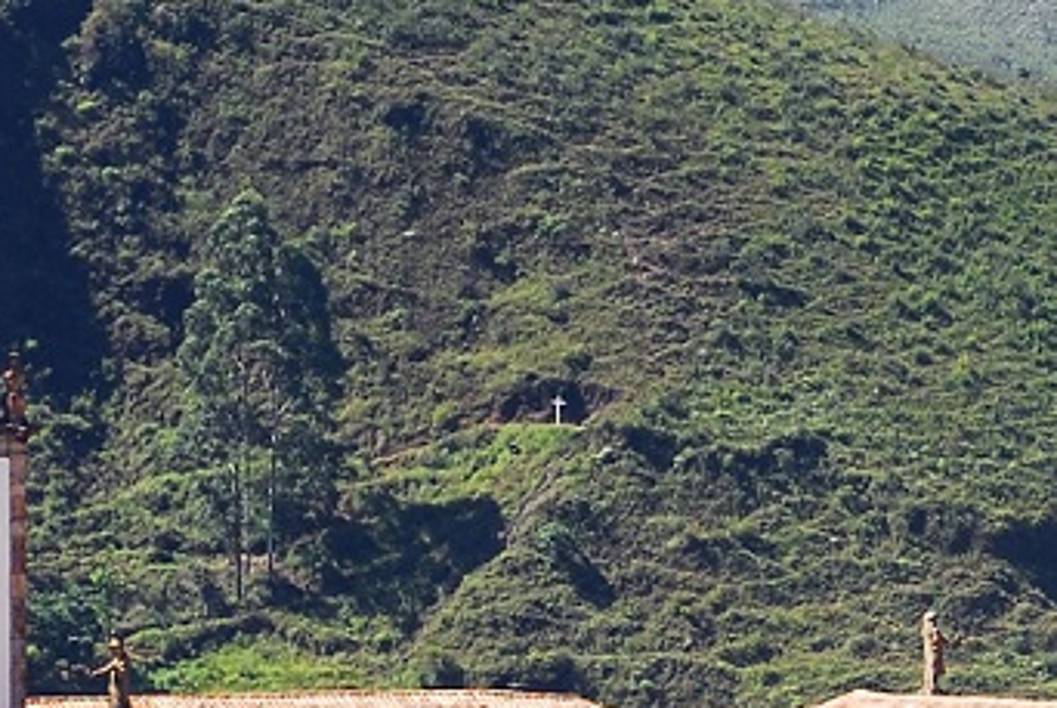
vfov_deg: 2.0
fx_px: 20550
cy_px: 696
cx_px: 1706
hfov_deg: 2.9
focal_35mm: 699
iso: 100
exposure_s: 1/320
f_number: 5.6
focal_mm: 110
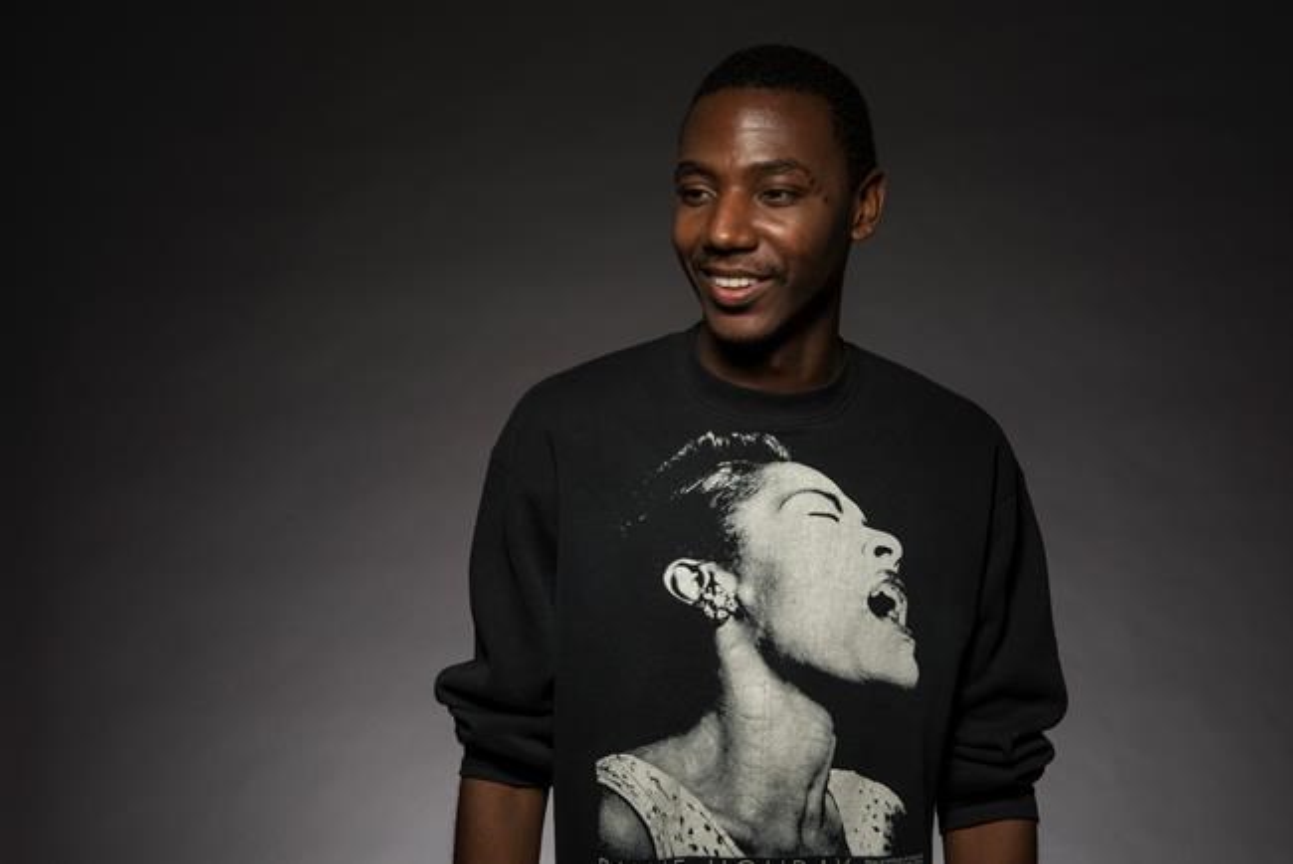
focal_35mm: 52
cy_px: 432
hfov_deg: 38.2
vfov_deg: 26.0
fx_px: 1868
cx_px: 646
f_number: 16
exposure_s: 1/125
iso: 100
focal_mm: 52
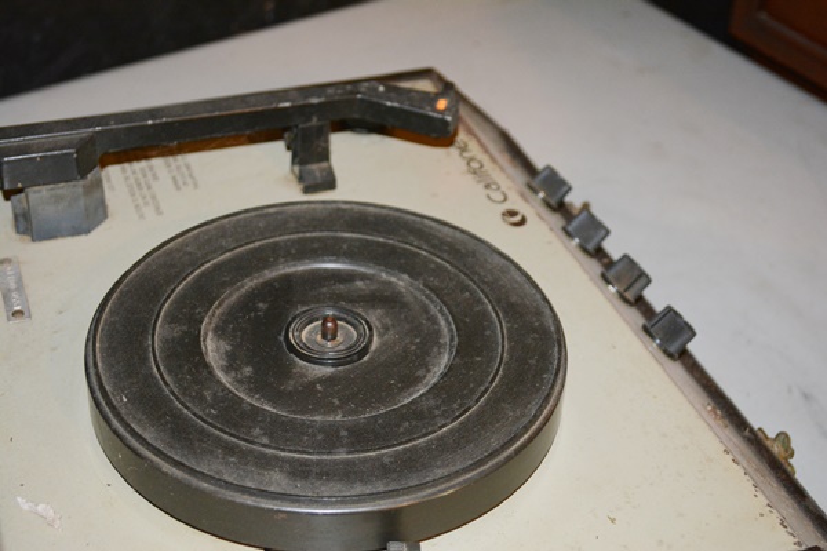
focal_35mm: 57
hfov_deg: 35.1
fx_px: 1309
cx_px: 414
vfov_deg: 23.8
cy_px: 276
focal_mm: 38
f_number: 5
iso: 1250
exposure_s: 1/60
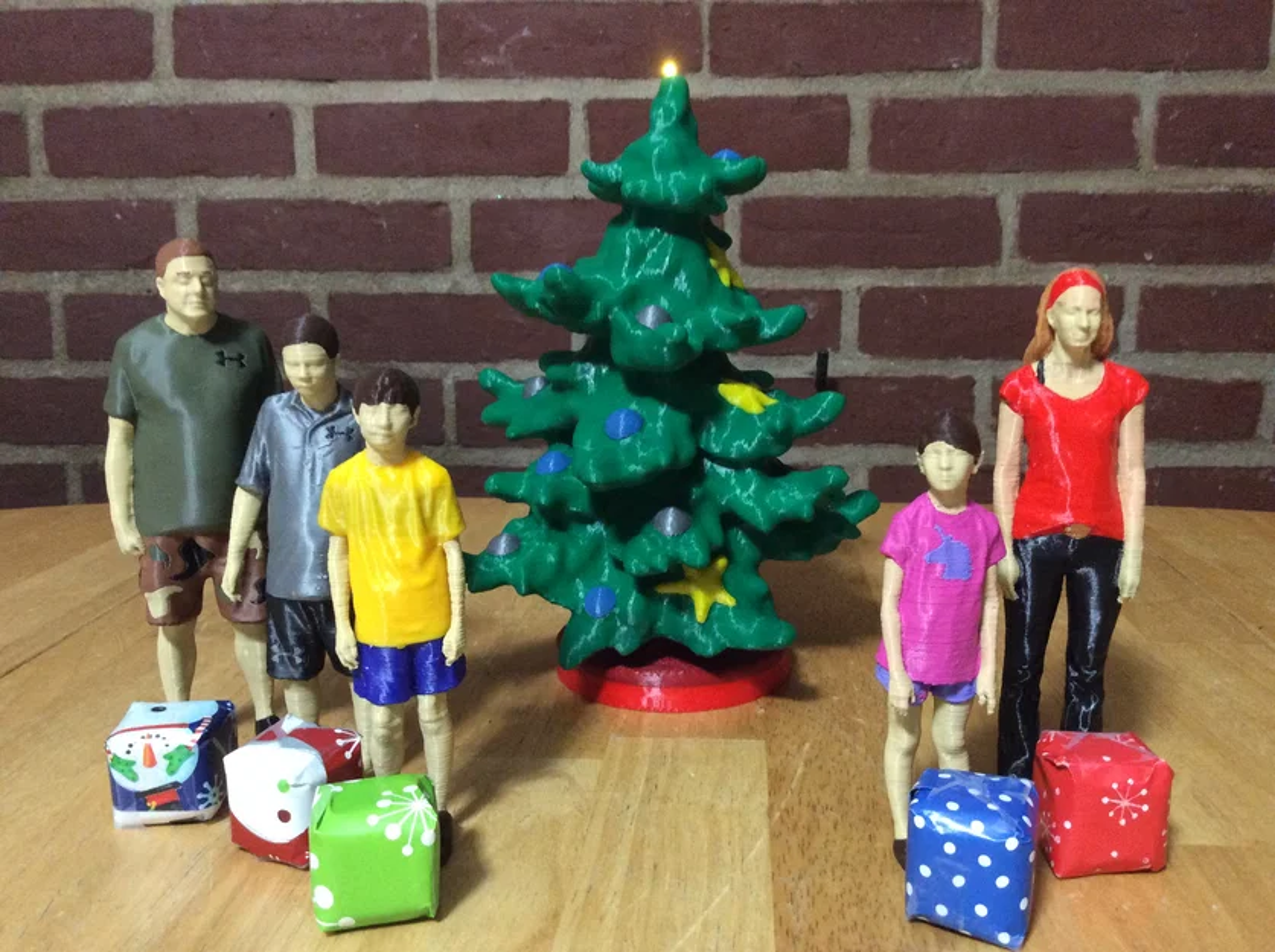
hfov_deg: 56.9
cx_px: 638
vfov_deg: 44.0
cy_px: 476
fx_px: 1177
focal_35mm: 32
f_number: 2.4
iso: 250
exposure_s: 1/20
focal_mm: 3.3
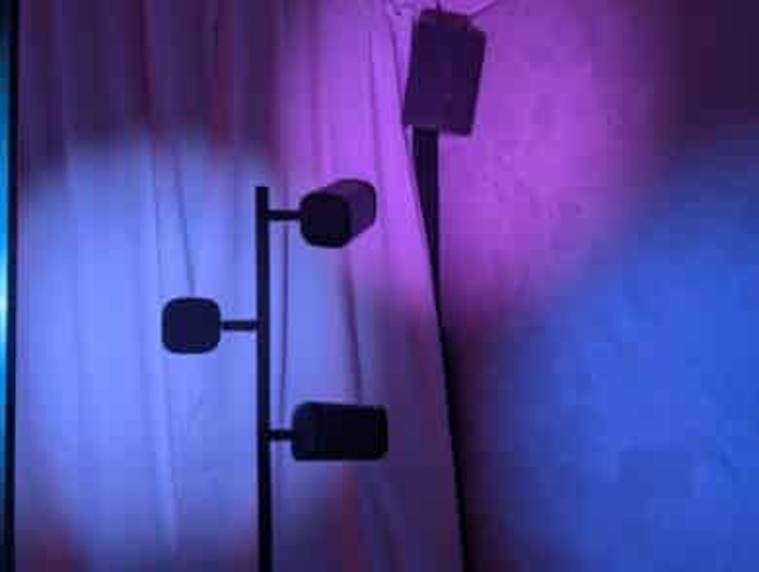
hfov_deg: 71.5
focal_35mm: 24
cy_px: 286
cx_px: 380
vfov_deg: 57.0
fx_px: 527
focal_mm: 6.9
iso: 258
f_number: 1.68
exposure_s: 1/118
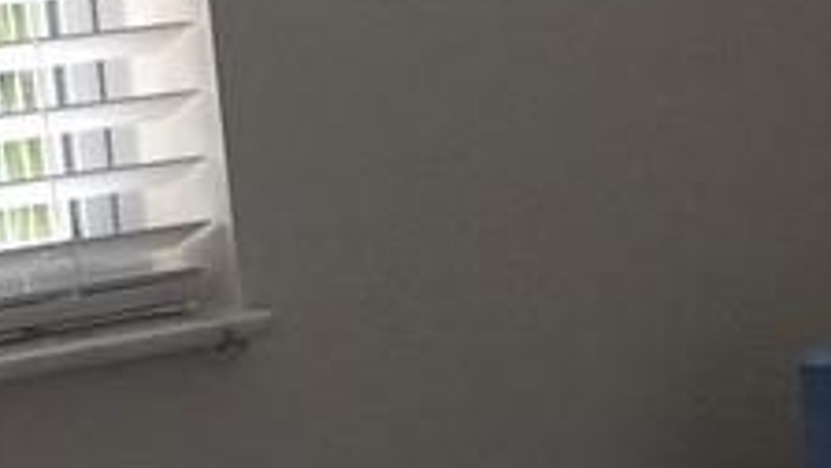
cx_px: 1488
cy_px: 747
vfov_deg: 5.3
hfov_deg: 9.1
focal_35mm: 226
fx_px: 4980
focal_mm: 4.15
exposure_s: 1/60
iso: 32
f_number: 2.2
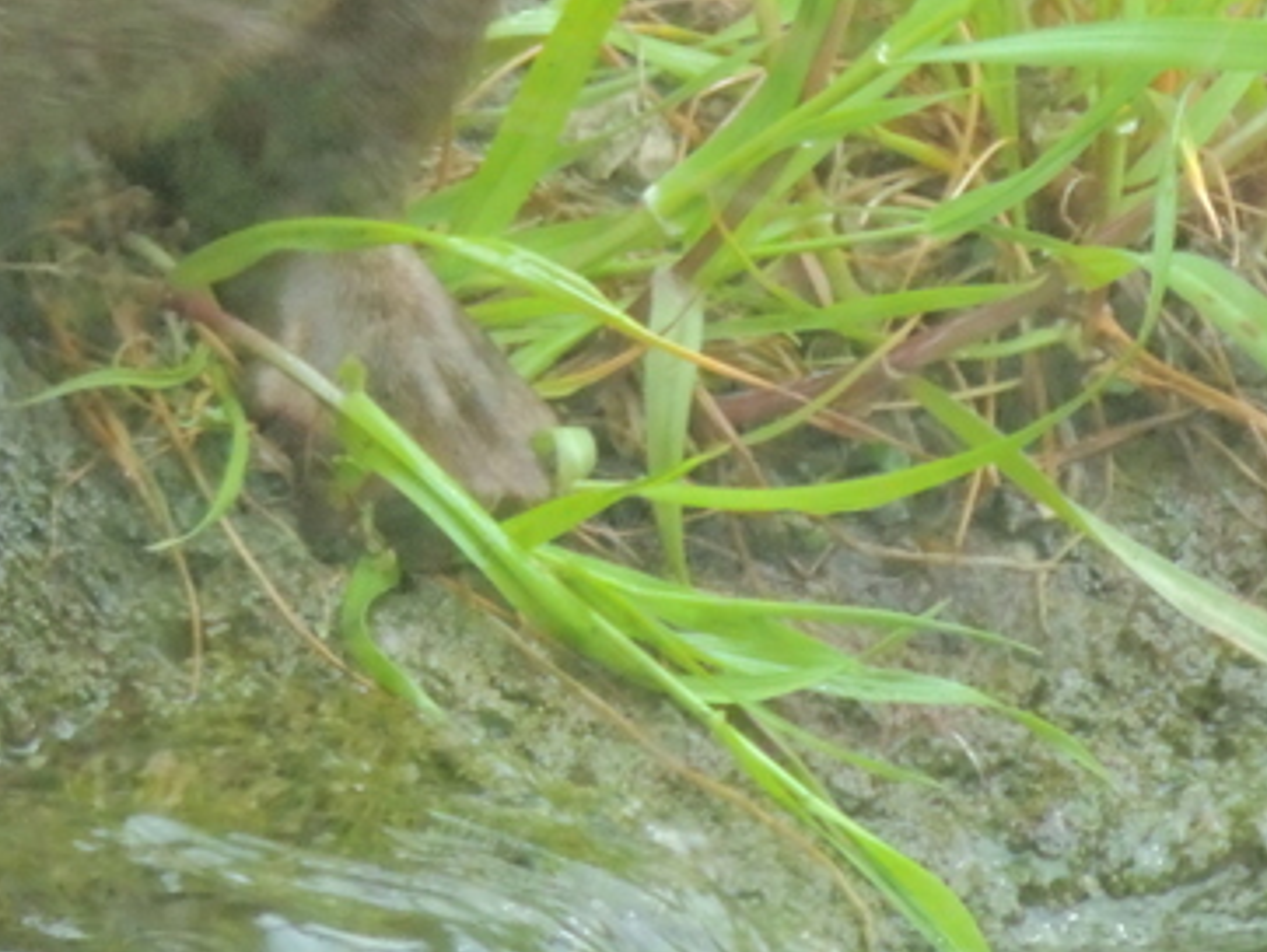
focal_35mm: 1767
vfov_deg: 0.8
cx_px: -318
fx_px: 64718
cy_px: 122
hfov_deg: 1.1
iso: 800
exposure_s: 1/320
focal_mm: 89.1
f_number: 4.9
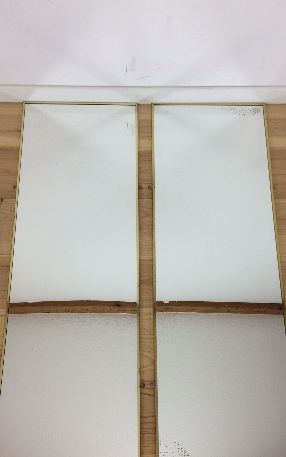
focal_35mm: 39
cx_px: 146
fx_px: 486
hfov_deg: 32.8
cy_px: 274
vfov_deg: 50.1
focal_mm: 4.15
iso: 40
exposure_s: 1/50
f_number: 2.2
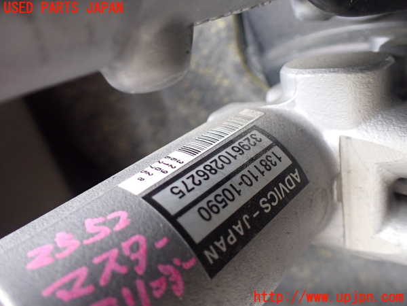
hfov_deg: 60.0
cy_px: 153
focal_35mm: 30
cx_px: 204
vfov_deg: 46.8
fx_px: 353
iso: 640
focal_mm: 5.4
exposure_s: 1/125
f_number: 2.3
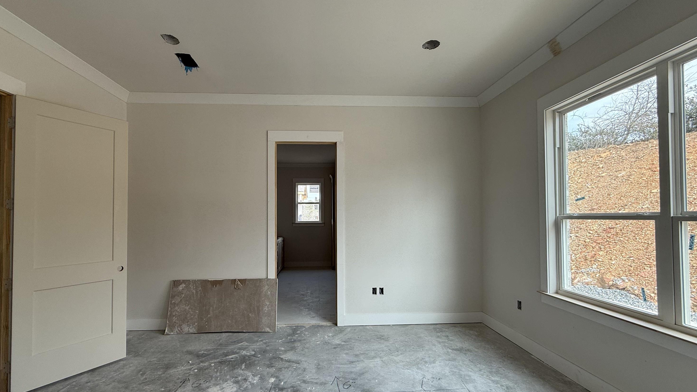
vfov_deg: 67.0
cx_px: 334
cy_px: 212
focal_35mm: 16
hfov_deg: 99.3
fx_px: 296
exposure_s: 1/117
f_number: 2.2
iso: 64
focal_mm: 2.22
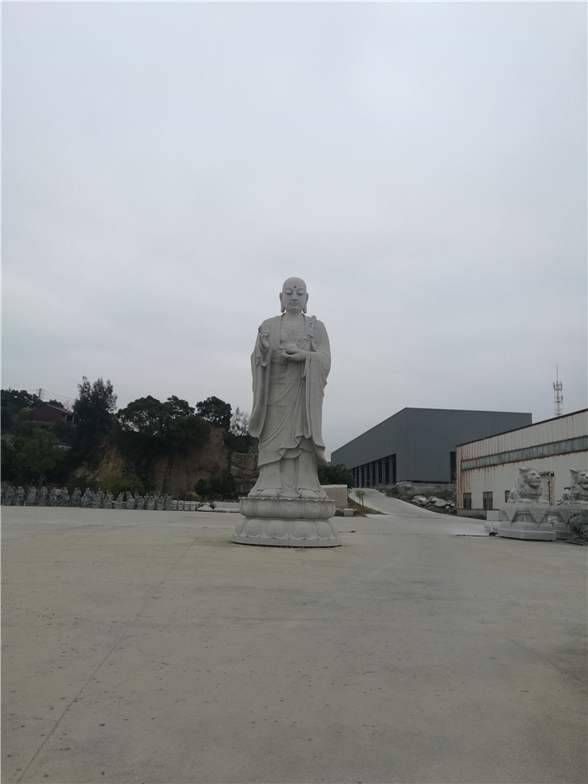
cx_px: 294
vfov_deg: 65.3
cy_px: 392
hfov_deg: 51.4
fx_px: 611
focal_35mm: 27
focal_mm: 4.04
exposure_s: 1/406
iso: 50
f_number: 2
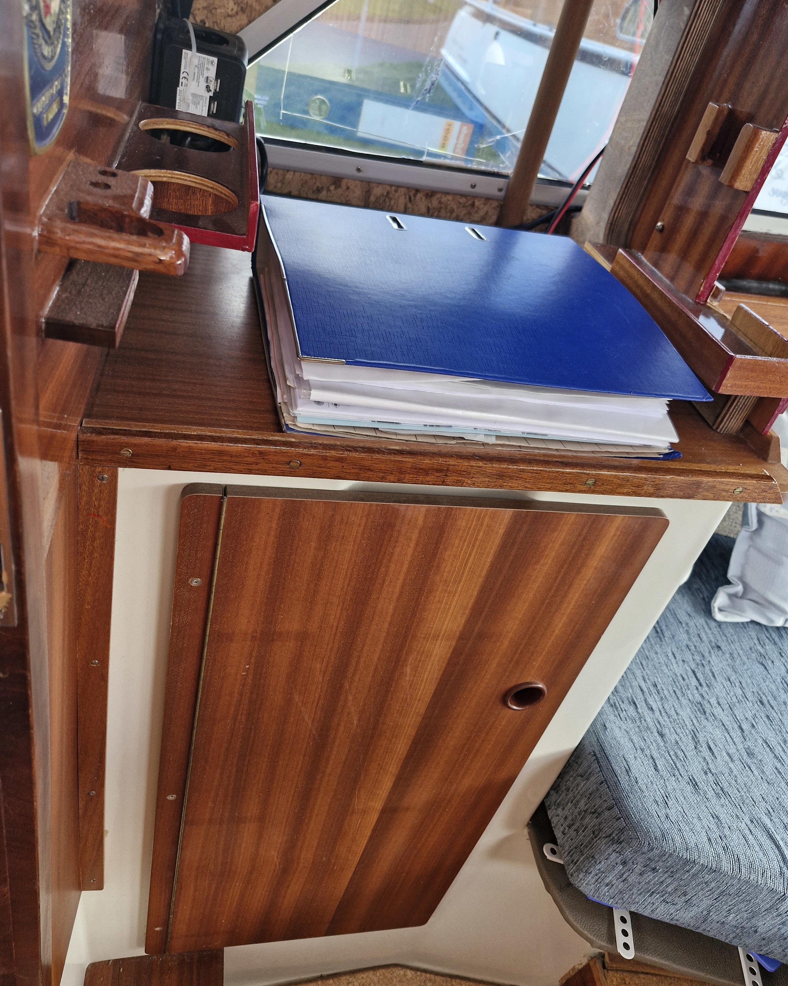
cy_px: 465
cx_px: 395
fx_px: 700
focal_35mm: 24
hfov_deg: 58.8
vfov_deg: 70.2
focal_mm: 5.54
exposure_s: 1/100
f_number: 1.8
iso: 200
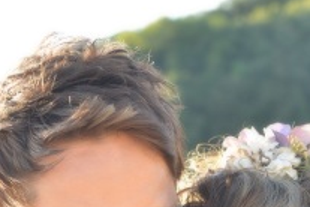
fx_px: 1731
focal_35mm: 201
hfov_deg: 10.0
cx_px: 424
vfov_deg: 6.7
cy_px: 336
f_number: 5
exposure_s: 1/50
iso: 100
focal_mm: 52
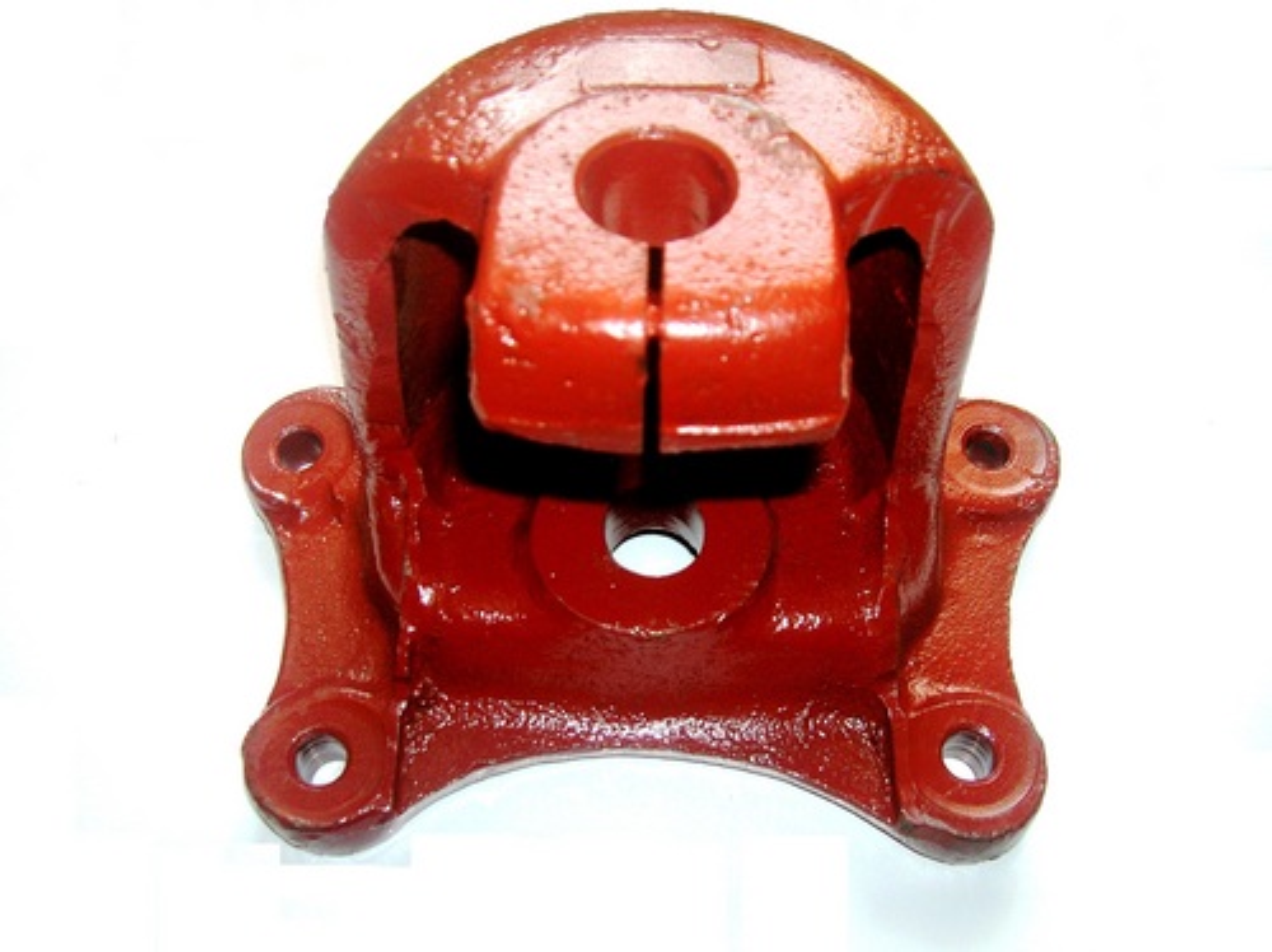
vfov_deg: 41.7
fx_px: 1248
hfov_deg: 54.0
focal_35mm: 34
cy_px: 476
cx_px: 636
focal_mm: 5.7
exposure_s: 1/60.1
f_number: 2.9
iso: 50
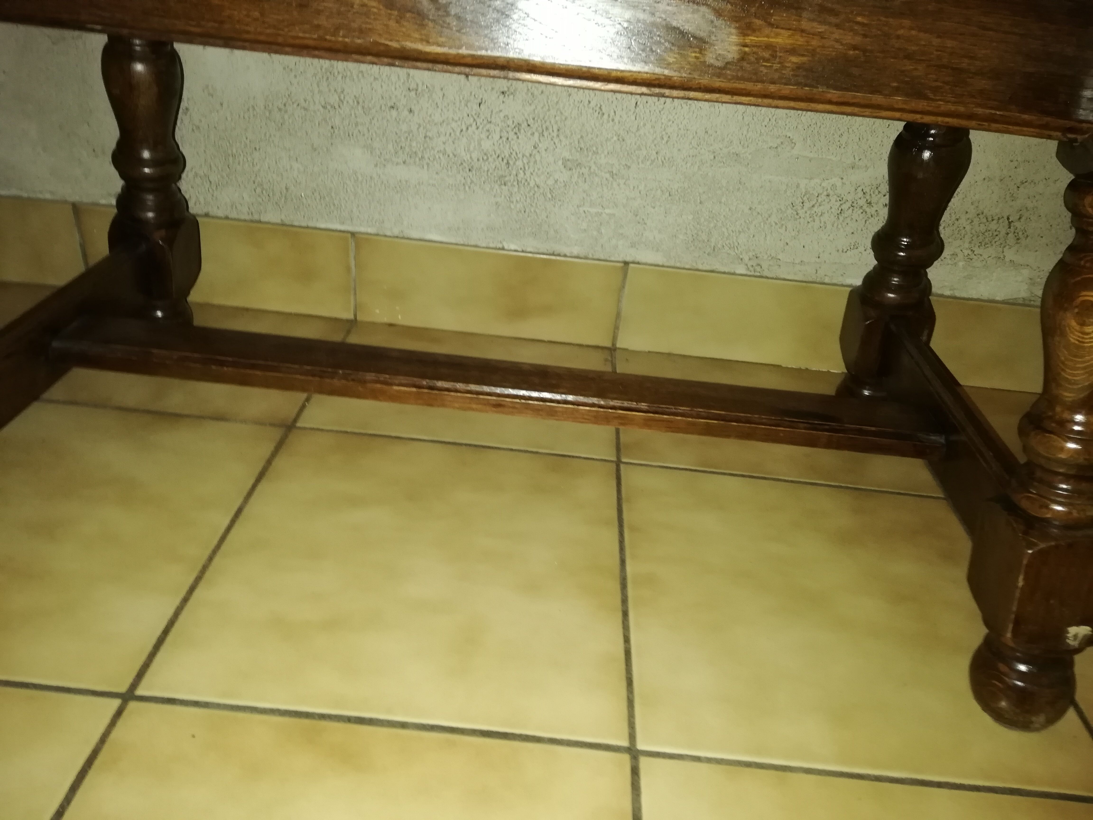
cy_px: 410
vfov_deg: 53.1
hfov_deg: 67.3
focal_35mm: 26
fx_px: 821
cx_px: 546
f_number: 2.2
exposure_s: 1/25
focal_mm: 3.81
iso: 500
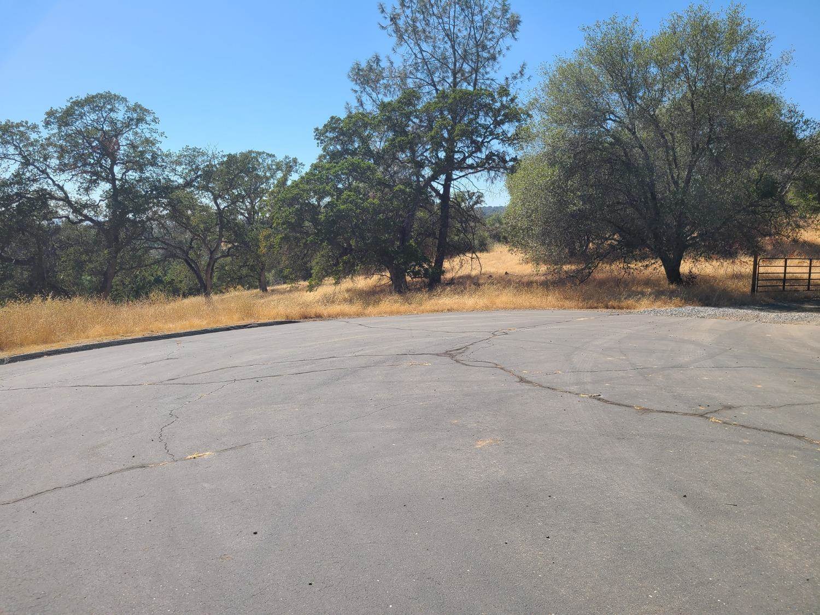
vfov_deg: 53.1
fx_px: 616
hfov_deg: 67.3
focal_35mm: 26
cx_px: 410
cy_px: 308
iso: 40
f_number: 1.8
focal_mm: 5.4
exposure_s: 1/2021
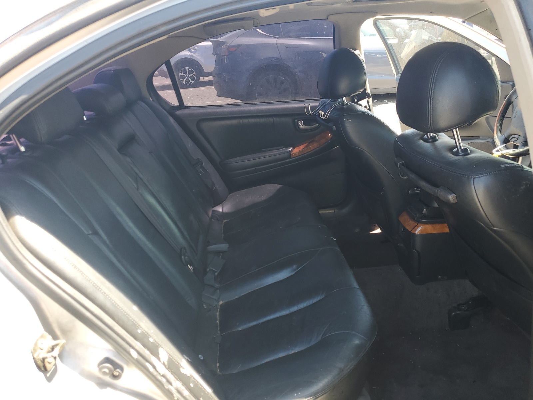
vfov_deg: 53.1
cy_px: 200
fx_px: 400
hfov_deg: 67.3
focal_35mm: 26
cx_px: 266
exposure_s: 1/147
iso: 50
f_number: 1.5
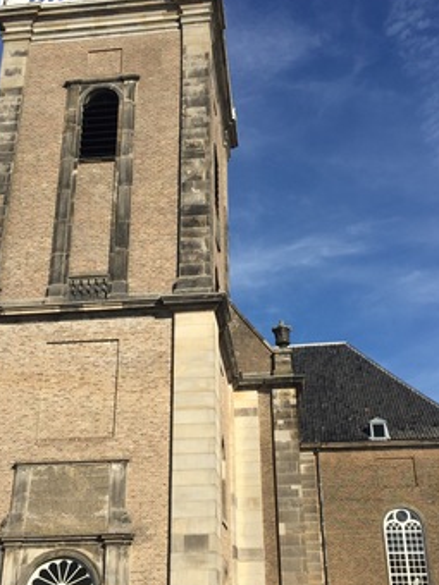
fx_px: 693
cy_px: 332
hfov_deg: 35.1
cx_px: 207
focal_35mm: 41
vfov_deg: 45.7
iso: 32
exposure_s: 1/2475
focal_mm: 4.15
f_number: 2.2
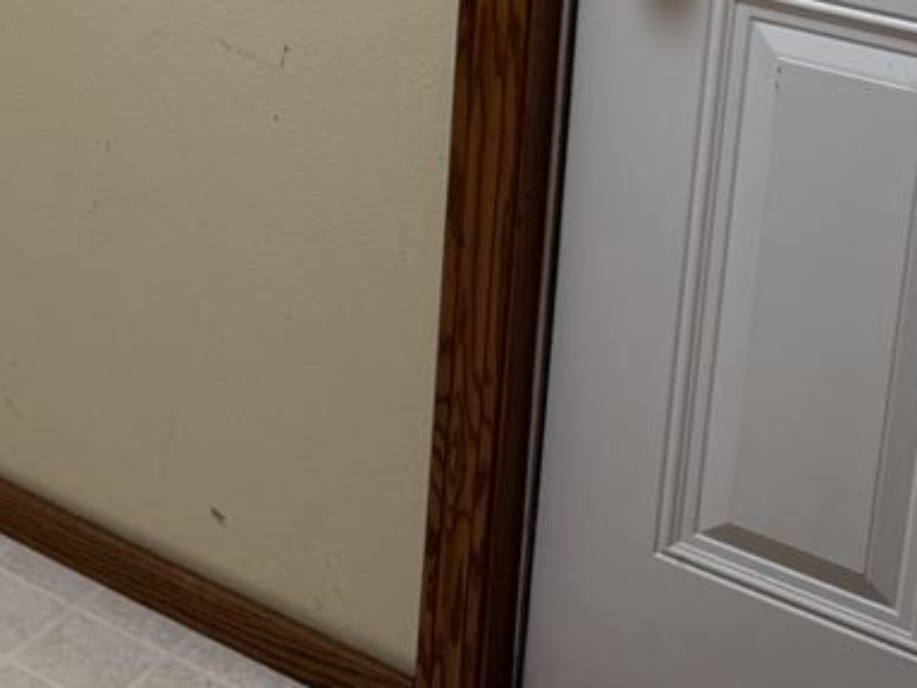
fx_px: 2119
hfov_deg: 22.4
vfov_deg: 17.3
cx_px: -193
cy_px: -211
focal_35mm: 80
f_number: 1.78
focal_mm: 6.76
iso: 100
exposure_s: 1/120
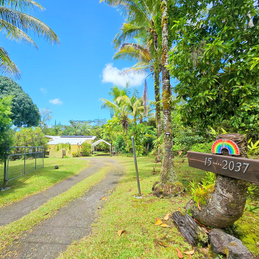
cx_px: 103
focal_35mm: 16
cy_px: 130
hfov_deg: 86.3
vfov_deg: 87.4
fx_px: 135
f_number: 2.2
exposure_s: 1/1061
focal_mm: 2.2
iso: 50
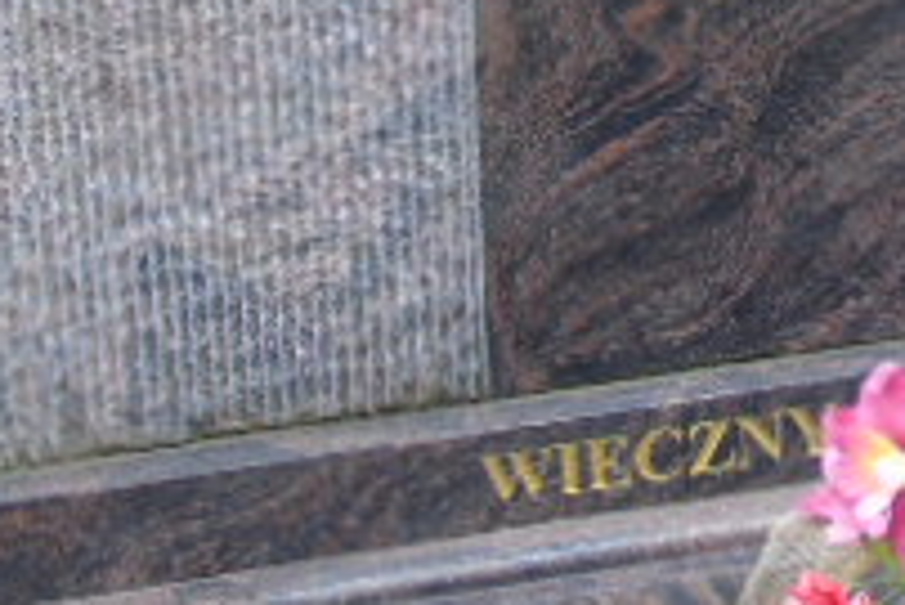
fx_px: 5887
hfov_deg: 8.7
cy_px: -242
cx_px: 1129
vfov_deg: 5.8
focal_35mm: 234
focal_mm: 13
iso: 100
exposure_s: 1/30
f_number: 4.7
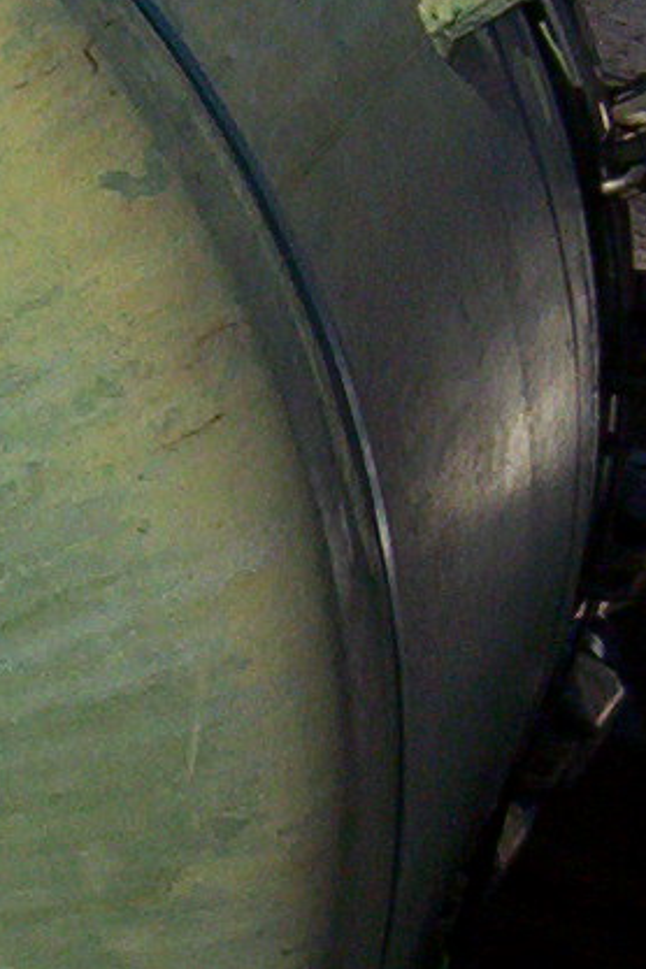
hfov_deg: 8.4
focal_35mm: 159
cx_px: -451
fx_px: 4279
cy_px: 676
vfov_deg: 12.9
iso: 100
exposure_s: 1/2604
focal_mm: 5.26
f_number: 3.84
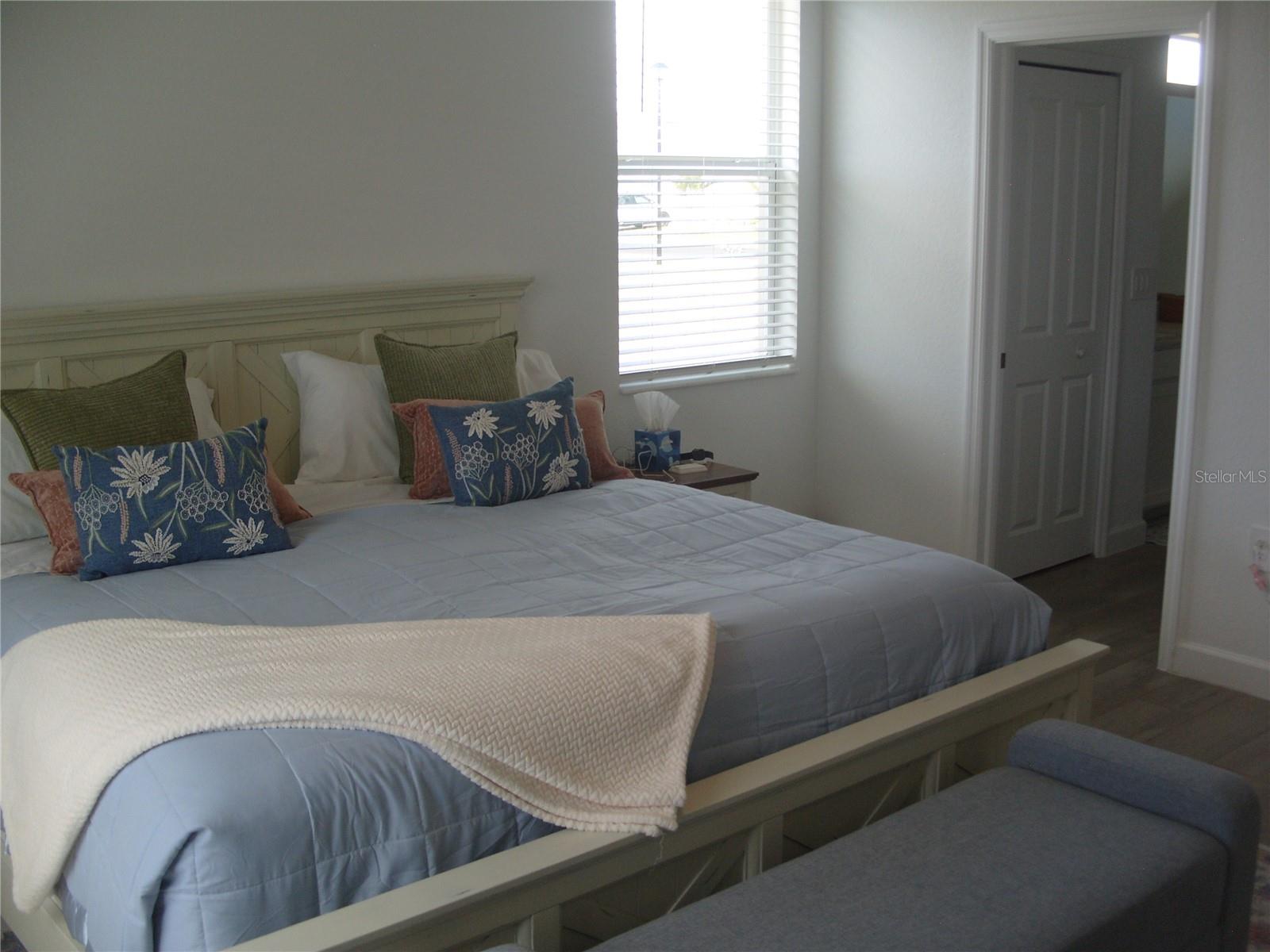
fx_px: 1284
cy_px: 476
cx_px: 635
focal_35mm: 35
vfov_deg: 40.7
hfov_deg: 52.6
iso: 80
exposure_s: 1/90
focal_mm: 7.8
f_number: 2.8
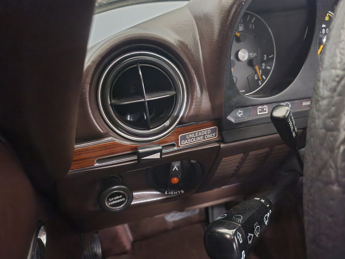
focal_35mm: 24
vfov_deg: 56.8
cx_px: 172
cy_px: 130
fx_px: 239
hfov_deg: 71.6
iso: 2500
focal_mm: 5
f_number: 1.8
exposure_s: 1/7.68
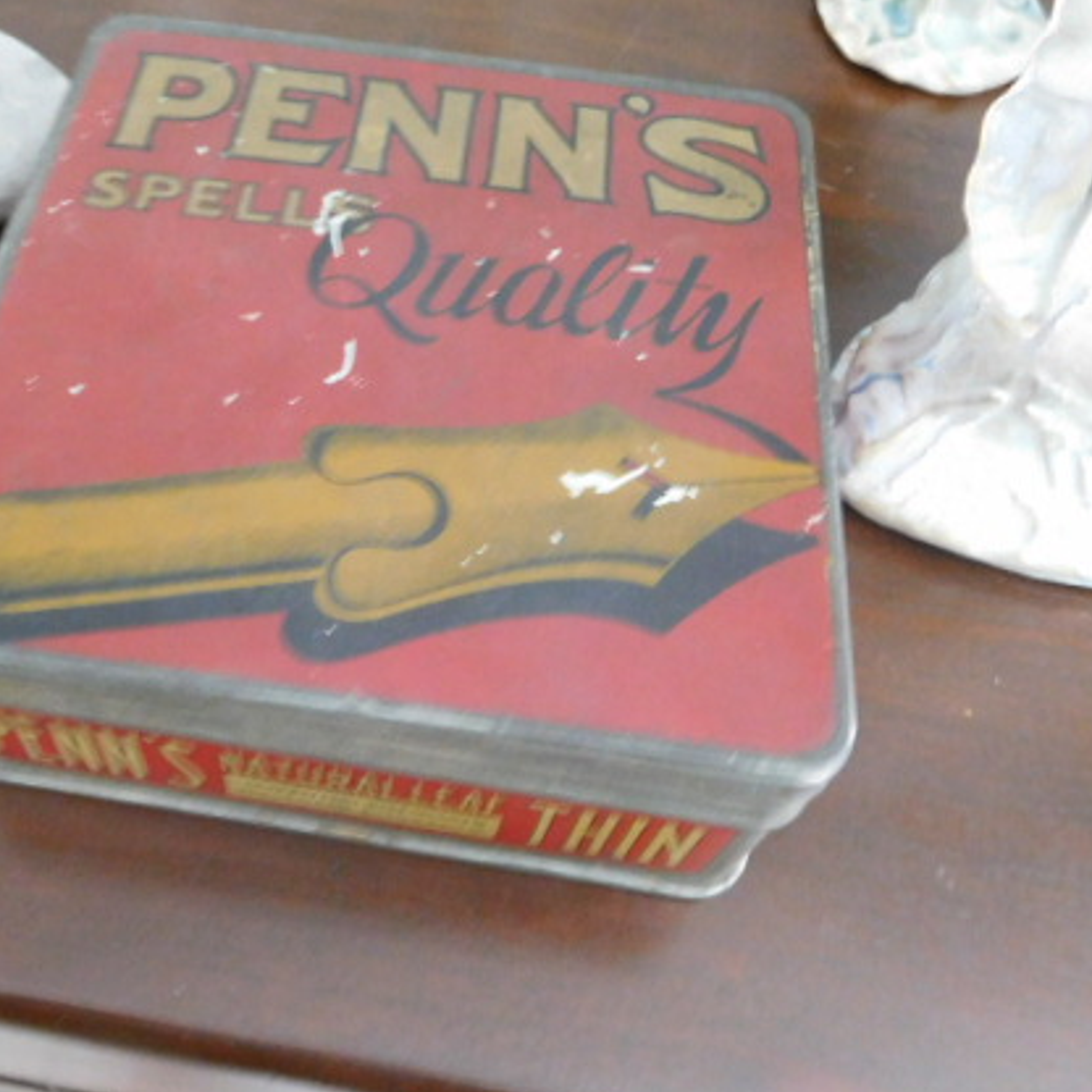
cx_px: 357
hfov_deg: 47.6
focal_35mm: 34
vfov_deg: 48.4
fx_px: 1213
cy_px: 499
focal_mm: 4.5
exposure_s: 1/6
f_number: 3.4
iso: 800
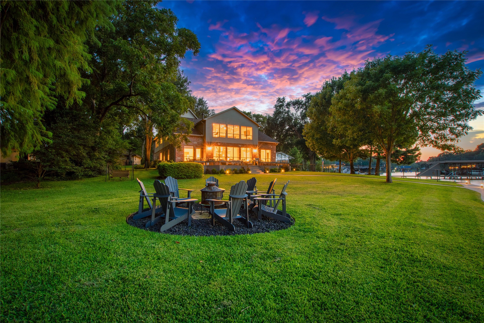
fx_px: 202
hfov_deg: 100.4
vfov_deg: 77.3
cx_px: 242
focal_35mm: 15
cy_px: 162
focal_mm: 10
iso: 100
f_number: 9
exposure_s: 4
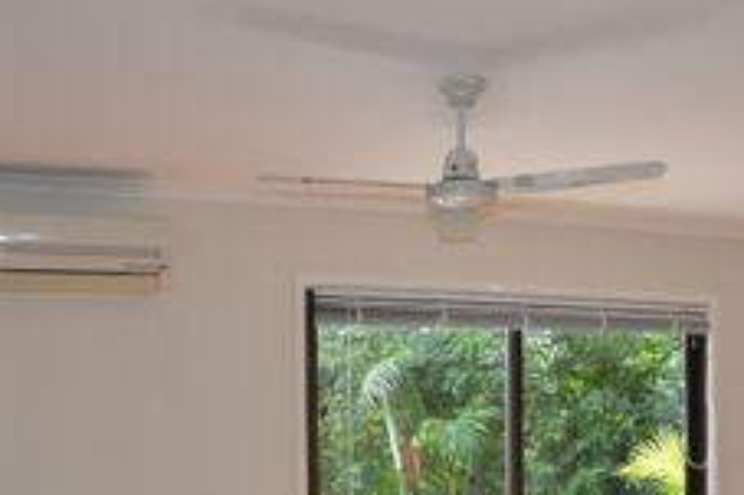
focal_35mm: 56
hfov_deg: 35.3
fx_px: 1156
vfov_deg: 23.1
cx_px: 495
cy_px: 506
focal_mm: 18
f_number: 8
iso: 1600
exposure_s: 1/250
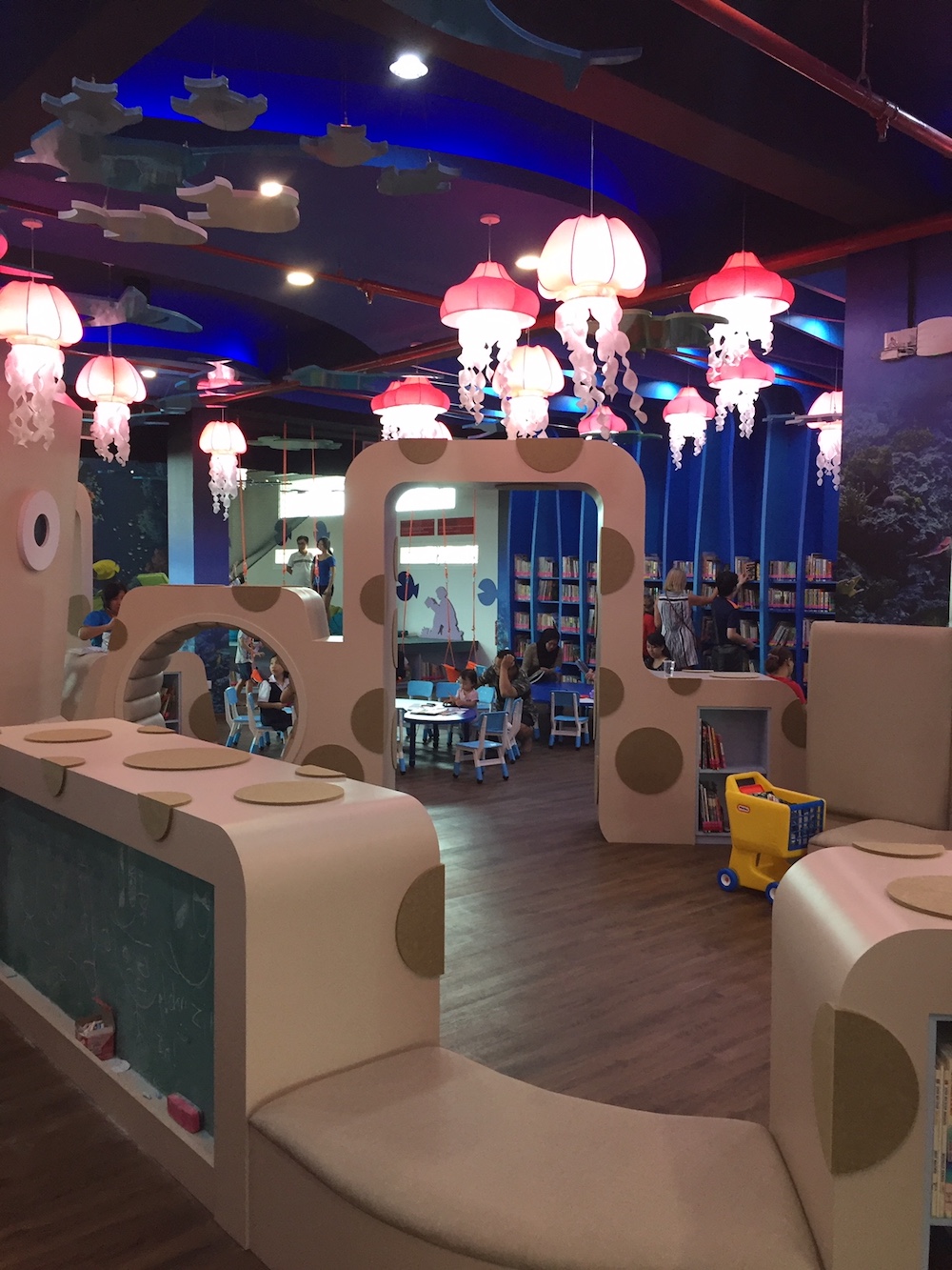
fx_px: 1063
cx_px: 476
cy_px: 635
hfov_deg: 48.2
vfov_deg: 61.7
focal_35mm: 29
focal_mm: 4.15
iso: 64
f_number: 2.2
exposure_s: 1/33
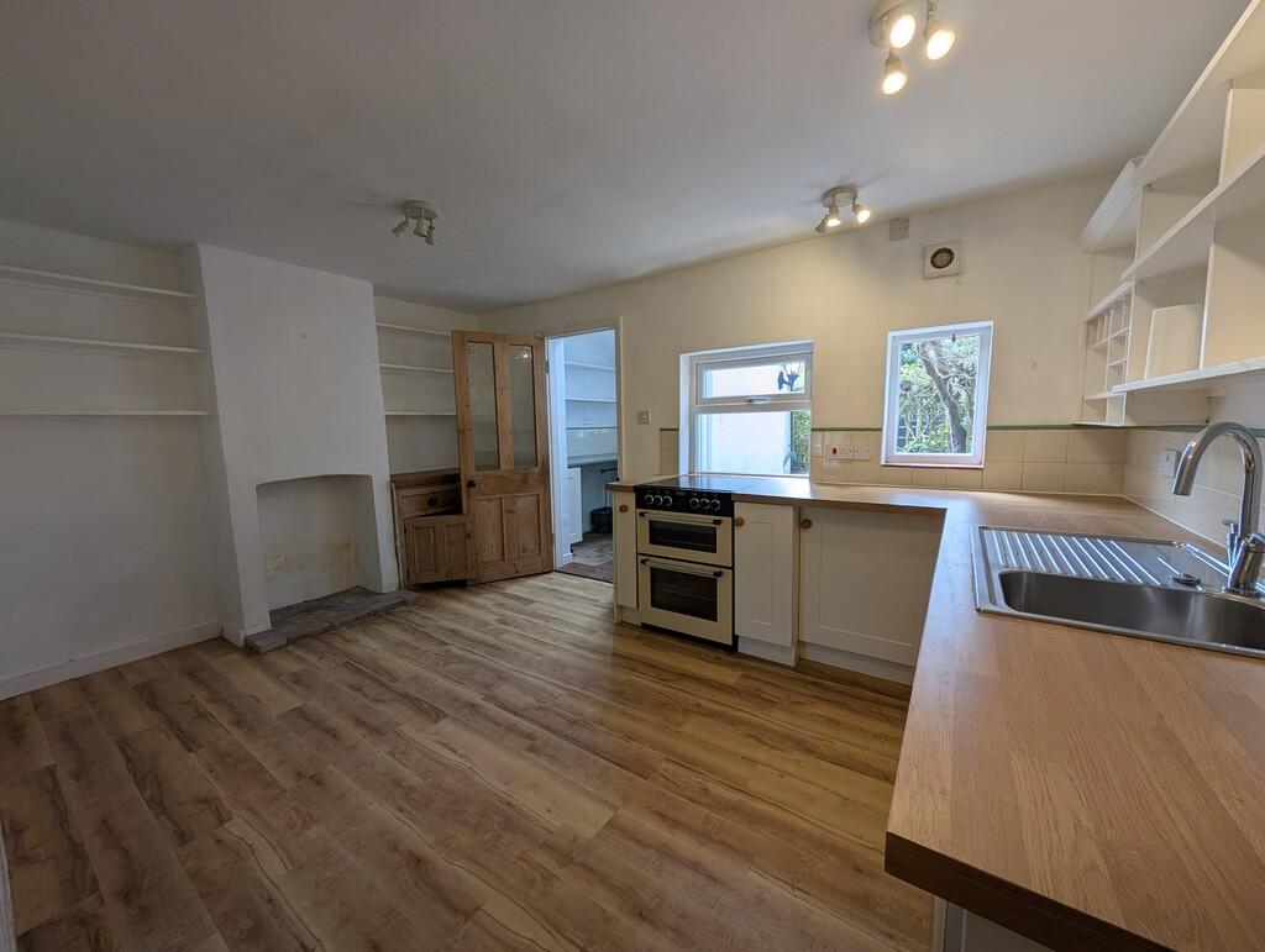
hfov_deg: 110.5
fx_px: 439
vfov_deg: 94.6
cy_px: 476
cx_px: 632
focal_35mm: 12
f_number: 1.7
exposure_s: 1/137
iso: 47
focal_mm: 2.02
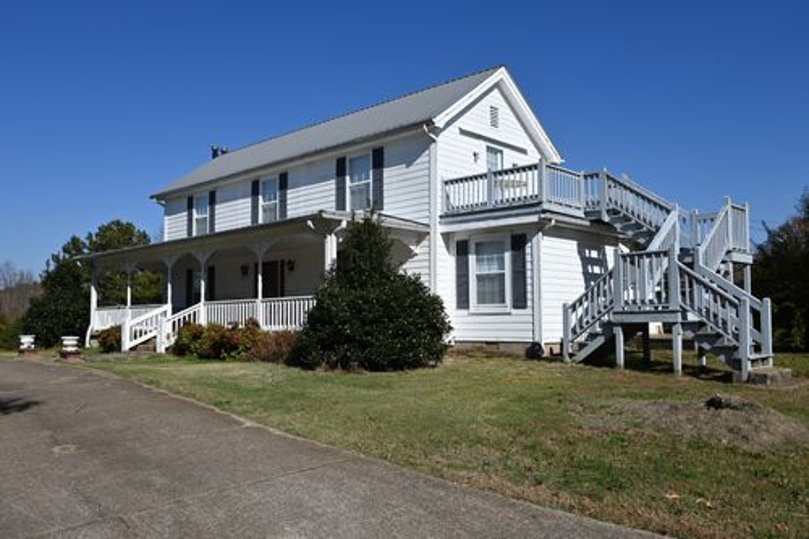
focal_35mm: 30
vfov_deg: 43.6
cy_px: 270
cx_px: 404
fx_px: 674
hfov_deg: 61.9
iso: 100
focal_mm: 20
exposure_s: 1/500
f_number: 8
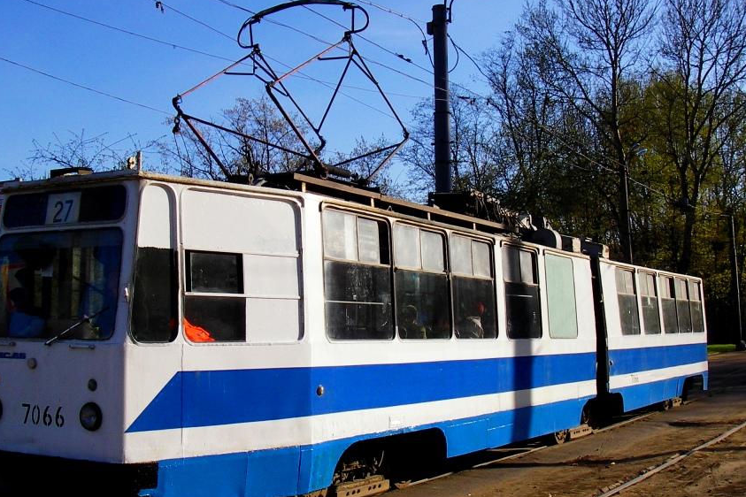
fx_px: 995
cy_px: 259
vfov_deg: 28.1
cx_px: 322
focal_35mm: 48
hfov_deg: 41.0
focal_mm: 6.3
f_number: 6.6
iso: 50
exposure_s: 1/250
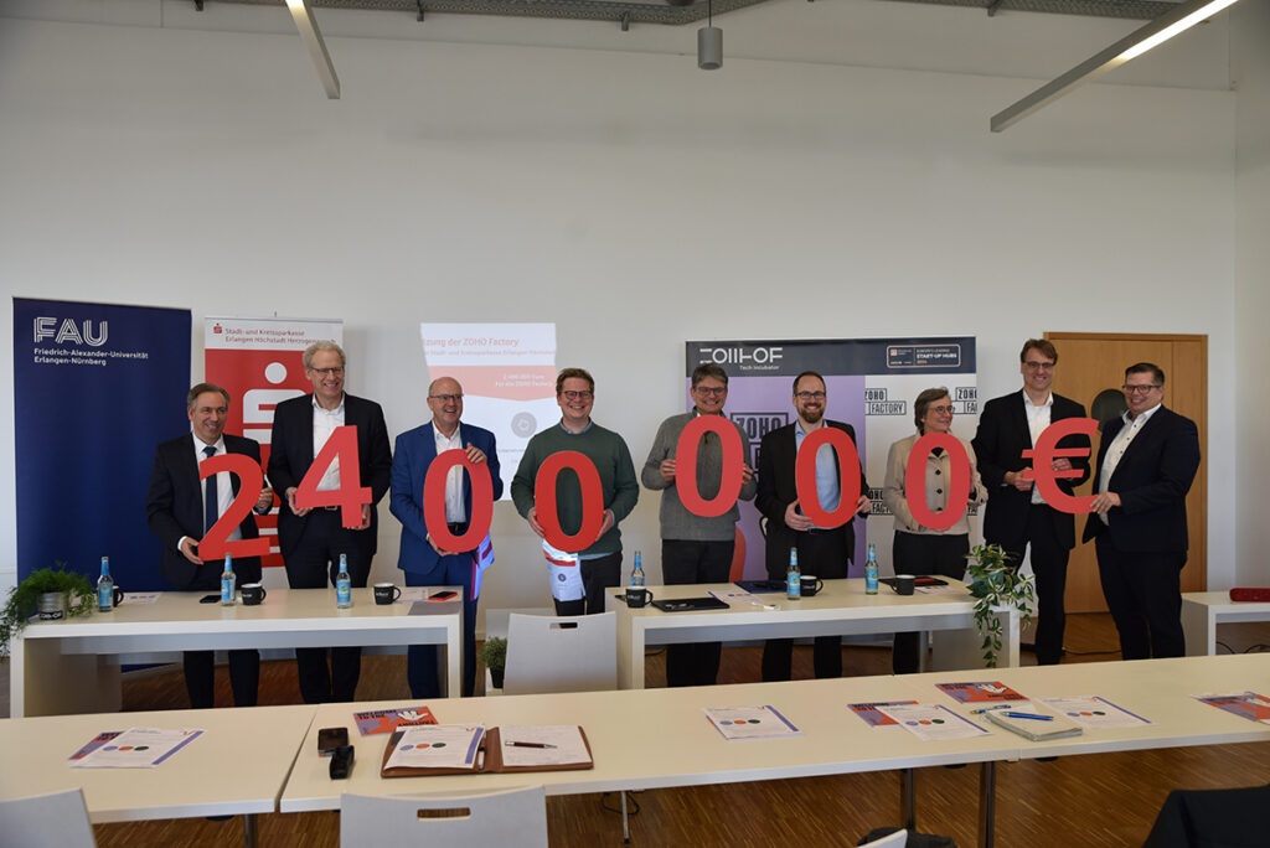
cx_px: 635
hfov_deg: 61.9
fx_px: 1059
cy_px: 424
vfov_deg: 43.7
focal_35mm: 30
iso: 500
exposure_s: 1/60
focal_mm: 30
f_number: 4
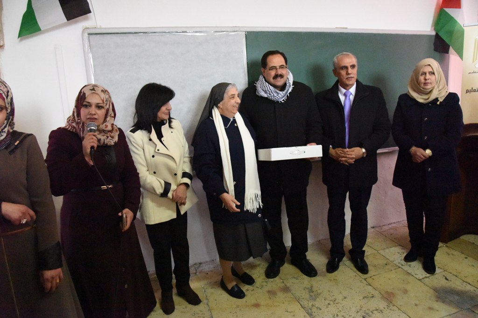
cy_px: 159
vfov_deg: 53.1
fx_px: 319
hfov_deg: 73.7
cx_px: 239
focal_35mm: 24
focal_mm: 24
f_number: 8
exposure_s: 1/200
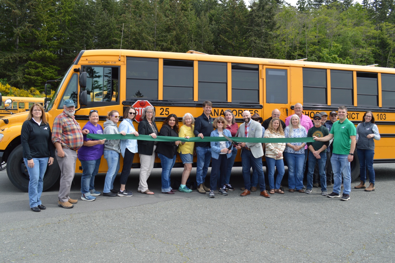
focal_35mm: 30
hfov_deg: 62.0
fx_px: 329
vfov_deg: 43.5
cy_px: 132
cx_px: 198
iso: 100
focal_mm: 20
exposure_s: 1/160
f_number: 6.3
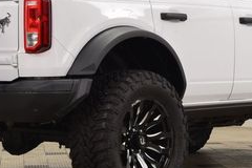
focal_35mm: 152
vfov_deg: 9.0
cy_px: 53
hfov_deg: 13.5
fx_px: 1064
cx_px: 125
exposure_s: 1/30
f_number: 7.1
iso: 640
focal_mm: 38
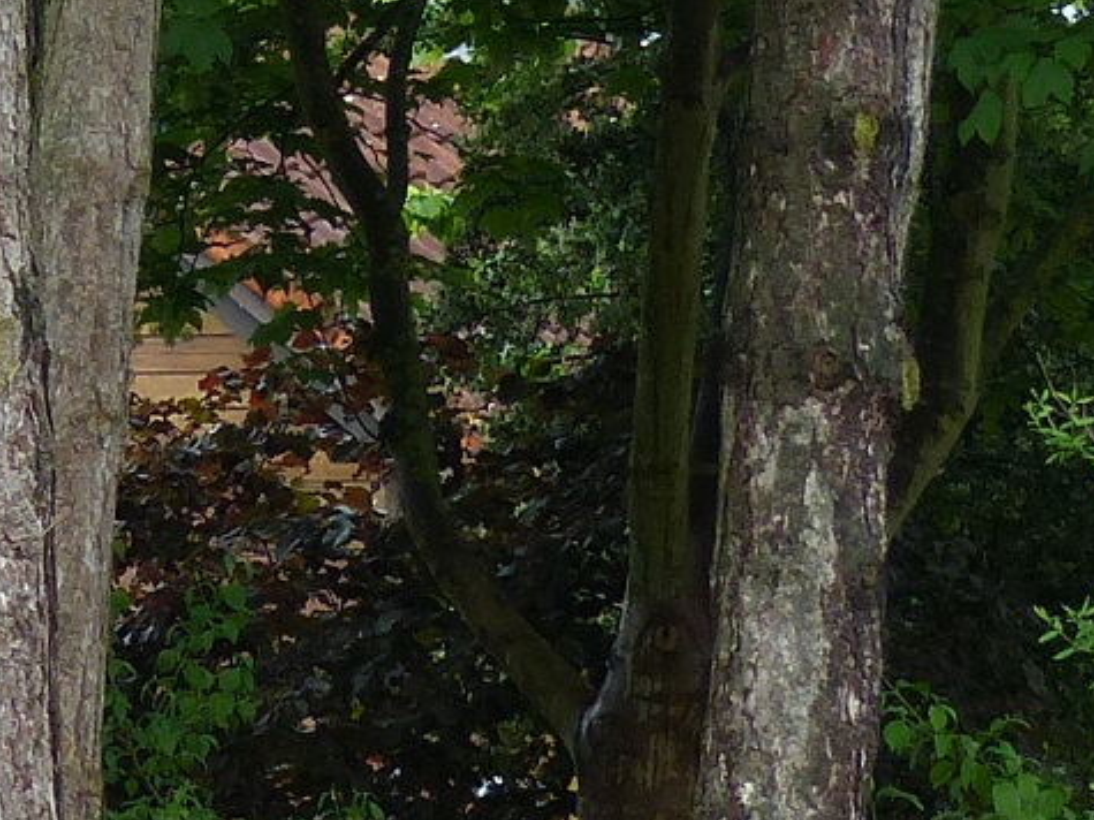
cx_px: -1536
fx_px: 16619
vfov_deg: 2.8
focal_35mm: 526
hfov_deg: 3.7
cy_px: 258
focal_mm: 18.7
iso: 100
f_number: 3.5
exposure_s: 1/125
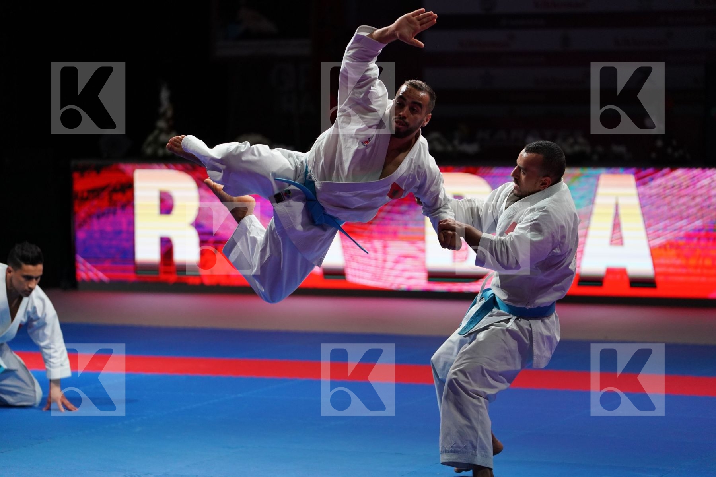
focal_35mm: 135
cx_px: 358
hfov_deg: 15.2
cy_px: 238
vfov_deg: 10.2
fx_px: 2685
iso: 2500
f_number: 2.8
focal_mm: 135
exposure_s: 1/1000
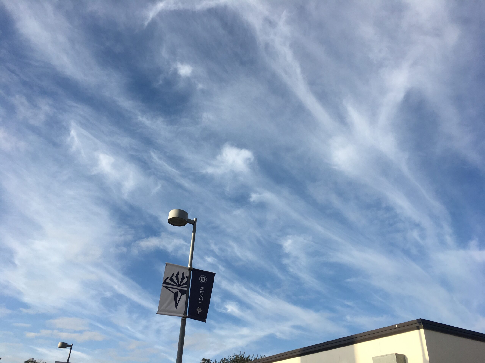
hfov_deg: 61.7
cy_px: 182
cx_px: 242
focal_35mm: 29
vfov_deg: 48.2
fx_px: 406
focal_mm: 4.15
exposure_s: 1/1508
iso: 25
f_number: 2.2
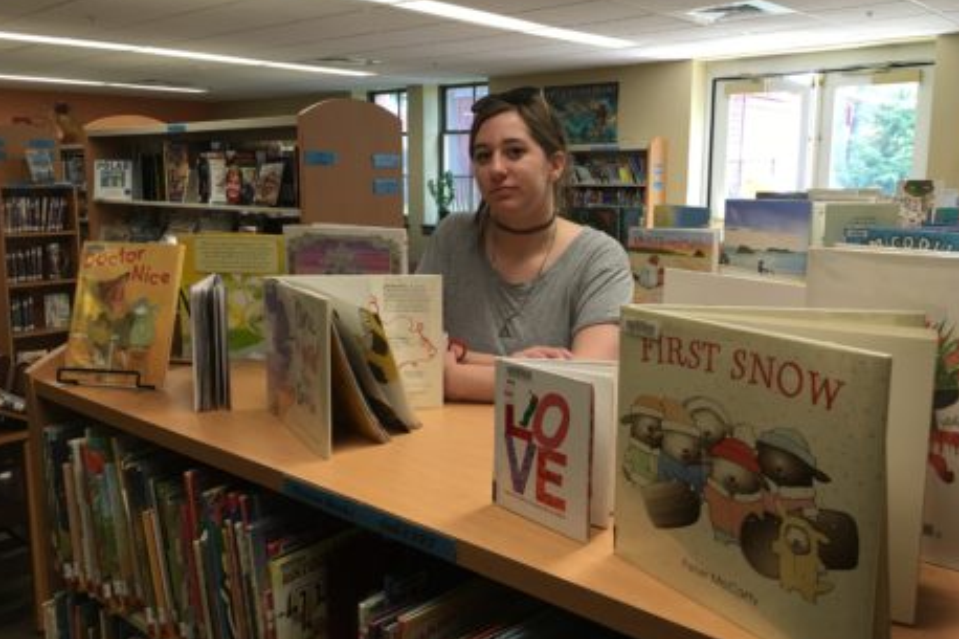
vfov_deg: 42.3
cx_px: 480
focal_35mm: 31
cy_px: 305
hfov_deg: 60.3
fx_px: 825
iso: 25
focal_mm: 4.15
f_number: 2.2
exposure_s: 1/15
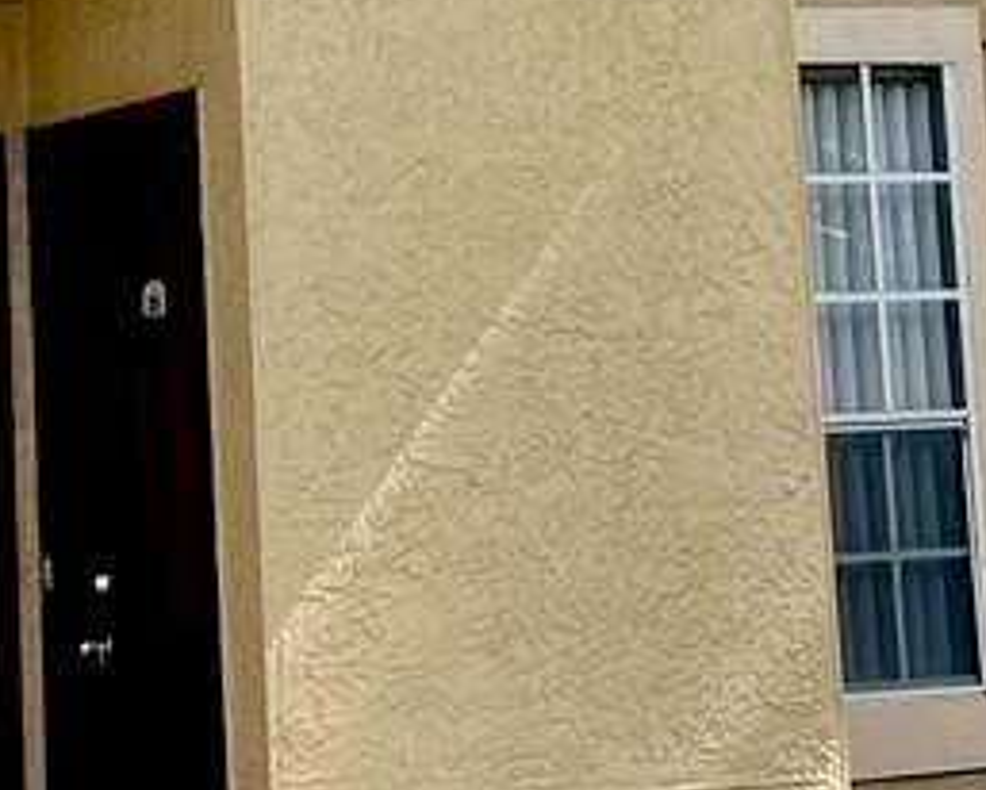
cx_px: 391
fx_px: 4614
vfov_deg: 9.6
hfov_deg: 12.2
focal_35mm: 158
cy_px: -276
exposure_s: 1/1597
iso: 50
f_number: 1.5
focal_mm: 5.7
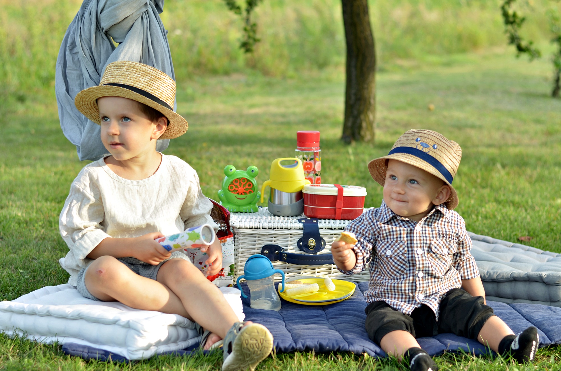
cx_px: 280
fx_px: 1166
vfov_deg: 18.1
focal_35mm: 75
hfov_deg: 27.0
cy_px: 186
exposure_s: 1/320
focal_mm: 50
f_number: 2.8
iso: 100
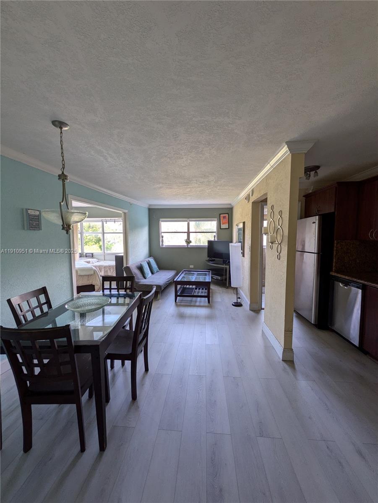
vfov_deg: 102.0
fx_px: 204
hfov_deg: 85.7
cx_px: 189
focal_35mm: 14
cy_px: 252
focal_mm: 1.83
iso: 118
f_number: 2.2
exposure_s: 1/120
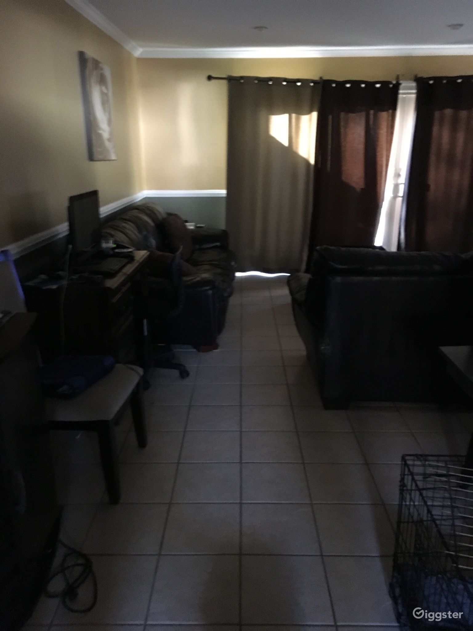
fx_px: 528
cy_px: 316
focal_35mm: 29
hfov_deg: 48.2
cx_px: 236
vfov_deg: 61.7
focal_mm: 4.15
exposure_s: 1/15
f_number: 2.2
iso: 500
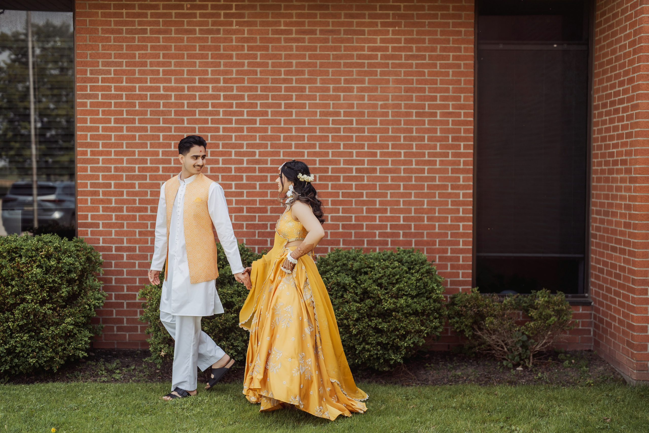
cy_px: 216
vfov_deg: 27.0
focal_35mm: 50
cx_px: 324
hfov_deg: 39.6
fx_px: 901
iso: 100
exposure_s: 1/1600
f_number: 1.8
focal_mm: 50
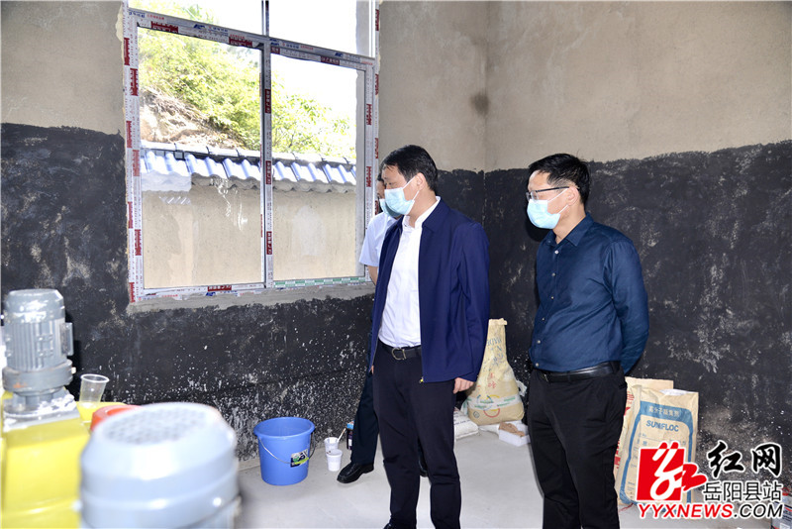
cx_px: 396
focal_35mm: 24
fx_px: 528
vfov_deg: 53.2
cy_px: 264
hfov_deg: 73.7
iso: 160
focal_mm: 24
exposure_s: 1/200
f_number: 4.5
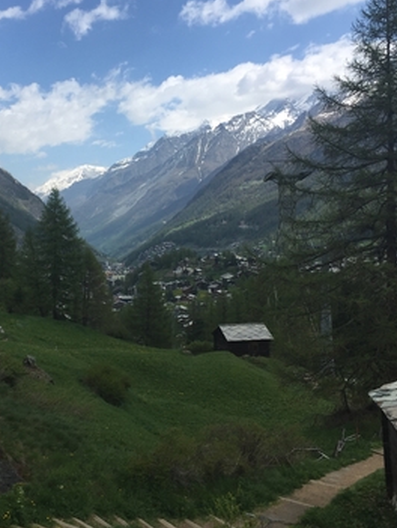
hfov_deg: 32.5
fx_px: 672
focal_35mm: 44
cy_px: 255
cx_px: 119
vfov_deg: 42.9
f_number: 2.2
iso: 32
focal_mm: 4.15
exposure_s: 1/2326
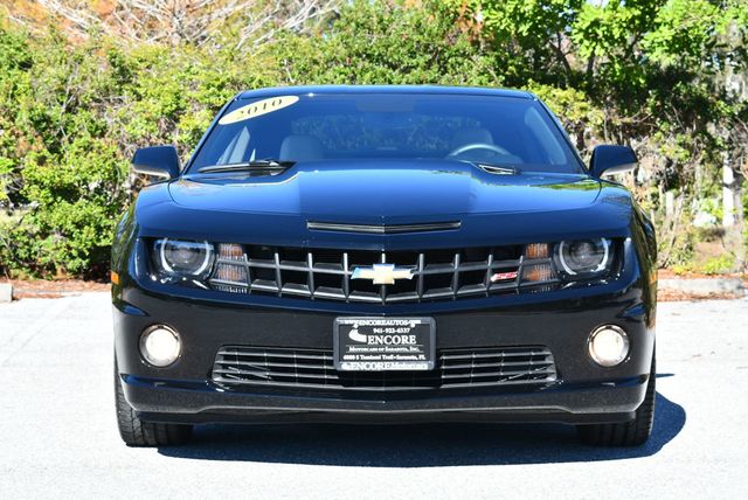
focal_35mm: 100
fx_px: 2080
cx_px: 374
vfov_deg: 13.7
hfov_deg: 20.4
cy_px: 250
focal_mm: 50
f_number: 7.1
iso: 200
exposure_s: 1/250
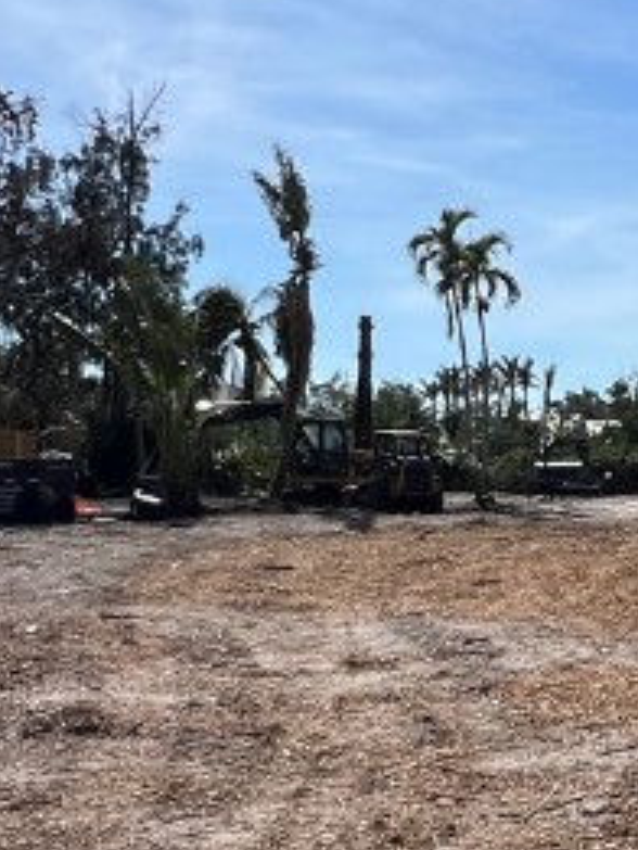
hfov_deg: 26.4
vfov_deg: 37.4
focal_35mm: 51
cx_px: 700
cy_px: 498
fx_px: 1252
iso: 32
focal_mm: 1.57
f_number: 1.8
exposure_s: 1/2801
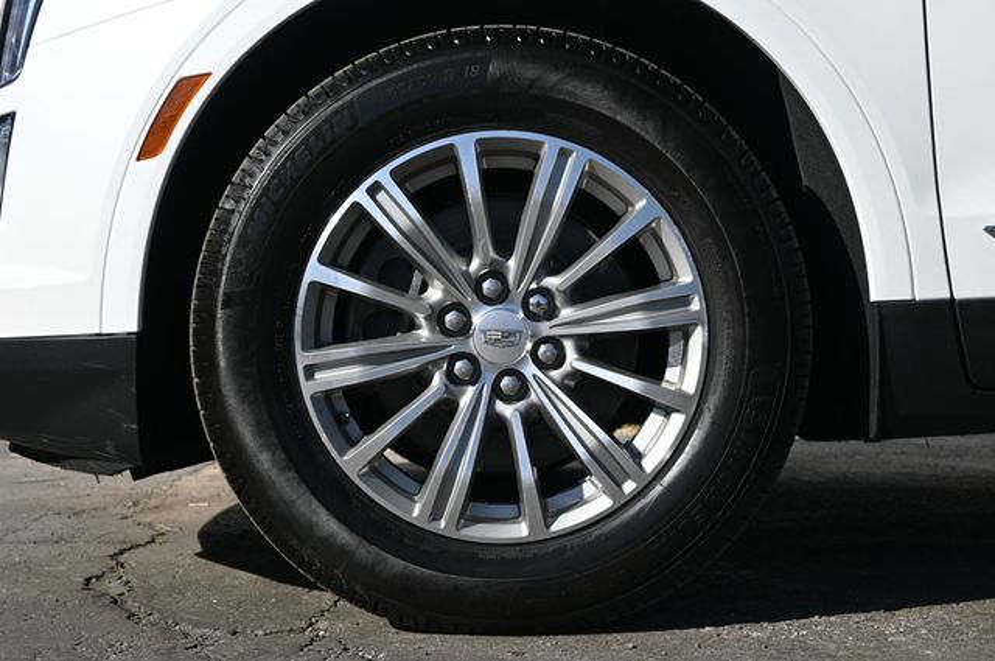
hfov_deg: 36.0
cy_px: 330
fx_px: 1532
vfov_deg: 24.3
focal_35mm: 56
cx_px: 498
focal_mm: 37
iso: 110
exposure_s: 1/250
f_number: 5.6
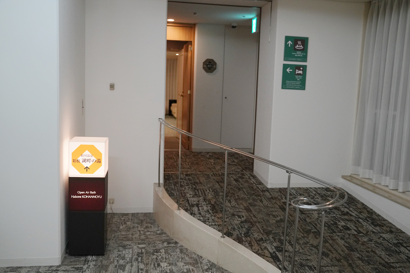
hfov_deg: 54.4
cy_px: 136
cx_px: 205
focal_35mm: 35
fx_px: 399
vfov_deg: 37.9
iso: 3200
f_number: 2.8
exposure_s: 1/160
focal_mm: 35
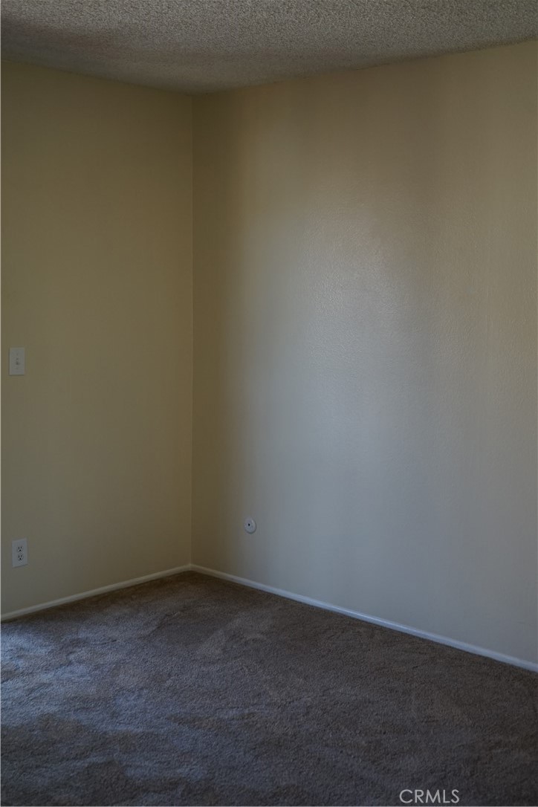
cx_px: 269
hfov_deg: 31.2
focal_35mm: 43
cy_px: 404
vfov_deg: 45.4
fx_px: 964
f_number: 4.5
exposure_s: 1/160
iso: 800
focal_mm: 43
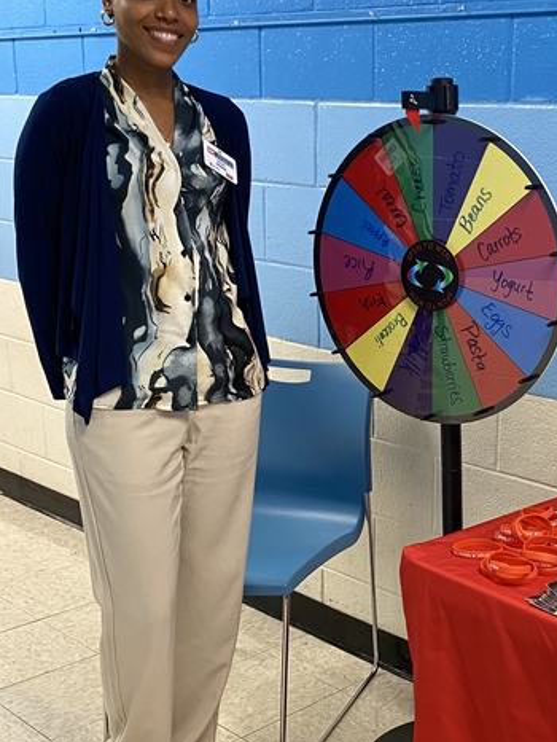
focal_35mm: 52
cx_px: 468
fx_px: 1115
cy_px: 448
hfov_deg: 27.3
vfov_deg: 36.7
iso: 125
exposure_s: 1/60
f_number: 1.8
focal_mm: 4.25
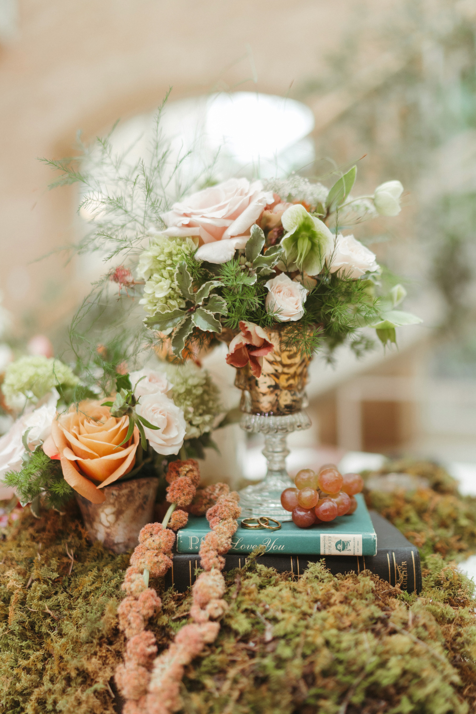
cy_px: 357
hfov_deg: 37.9
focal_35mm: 35
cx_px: 238
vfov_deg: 54.4
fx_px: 694
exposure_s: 1/160
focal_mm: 35
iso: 500
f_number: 1.4
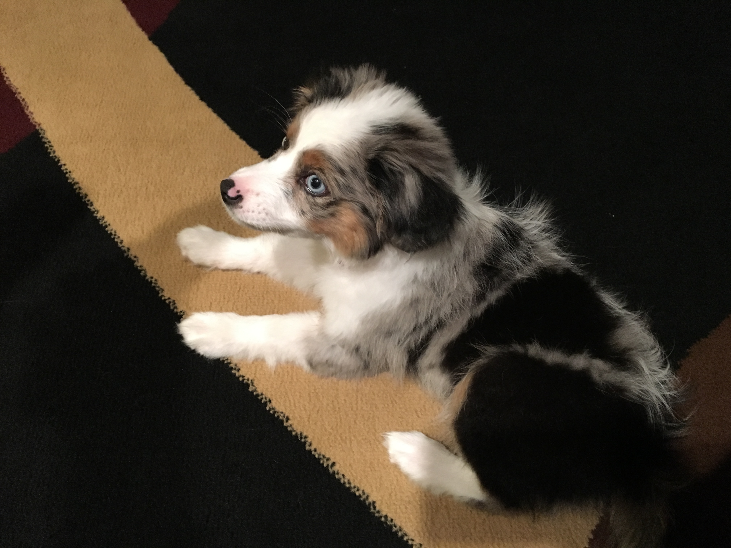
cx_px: 366
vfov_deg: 48.2
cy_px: 274
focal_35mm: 29
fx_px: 612
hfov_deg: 61.7
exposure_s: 1/15
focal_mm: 4.15
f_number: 2.2
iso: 250
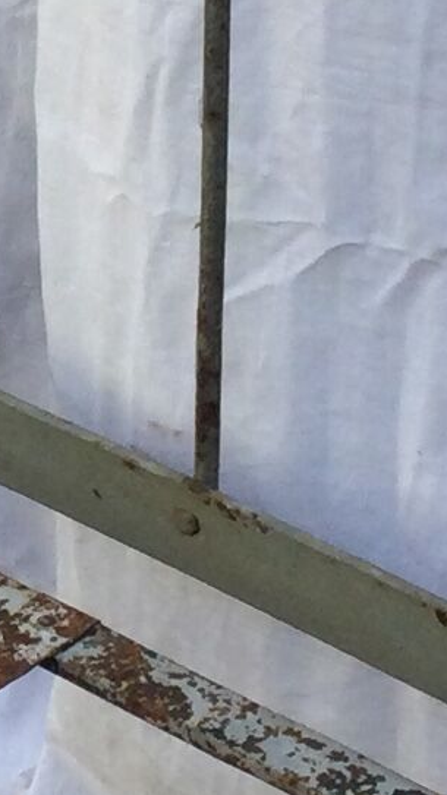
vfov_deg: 10.5
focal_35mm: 203
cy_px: 18
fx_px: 4282
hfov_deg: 6.0
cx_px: 18
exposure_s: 1/500
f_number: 2.4
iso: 25
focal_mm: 3.3
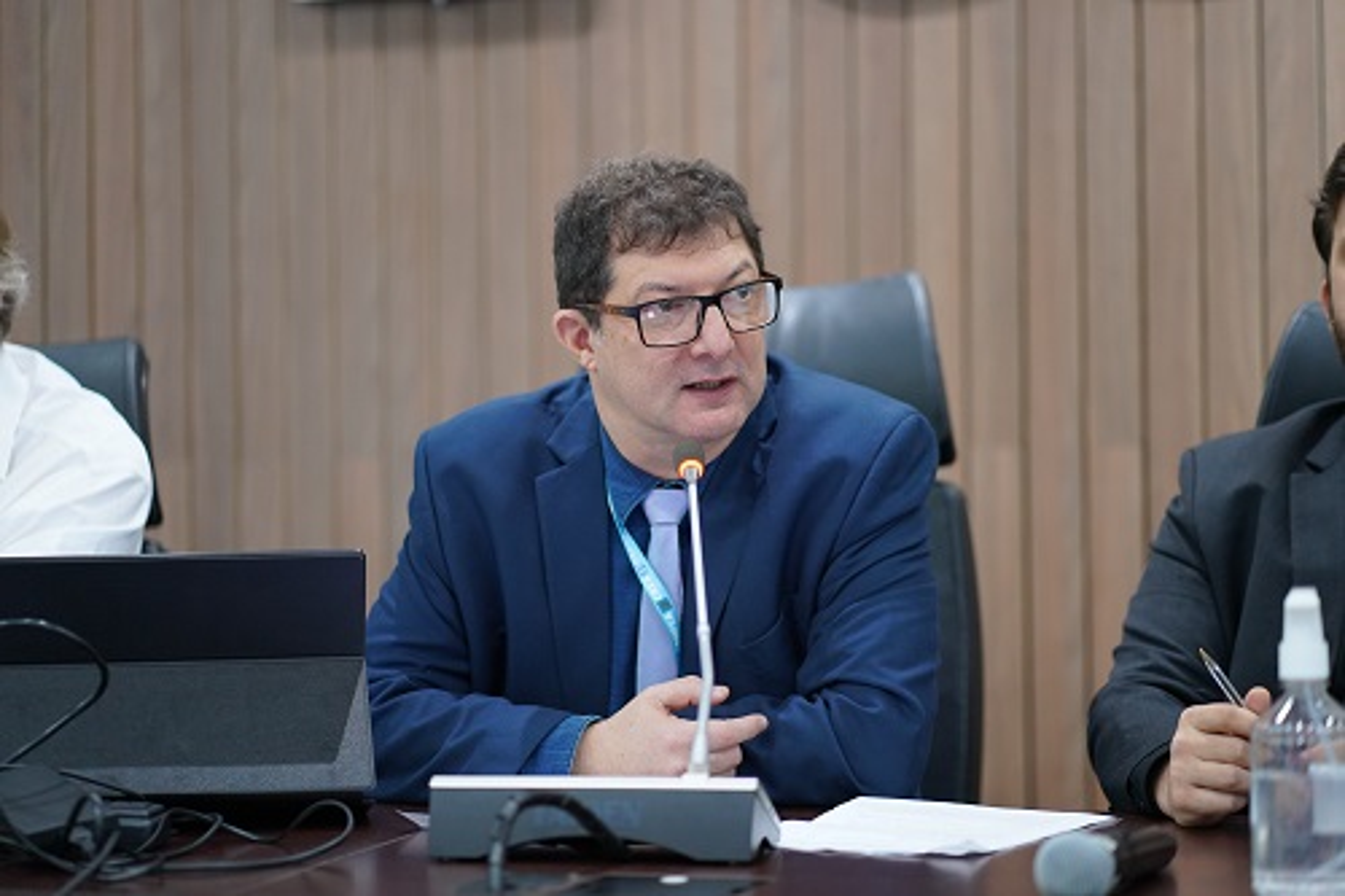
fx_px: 3174
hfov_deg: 23.9
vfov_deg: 16.1
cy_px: 448
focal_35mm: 85
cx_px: 672
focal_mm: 85
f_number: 1.8
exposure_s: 1/125
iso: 2000
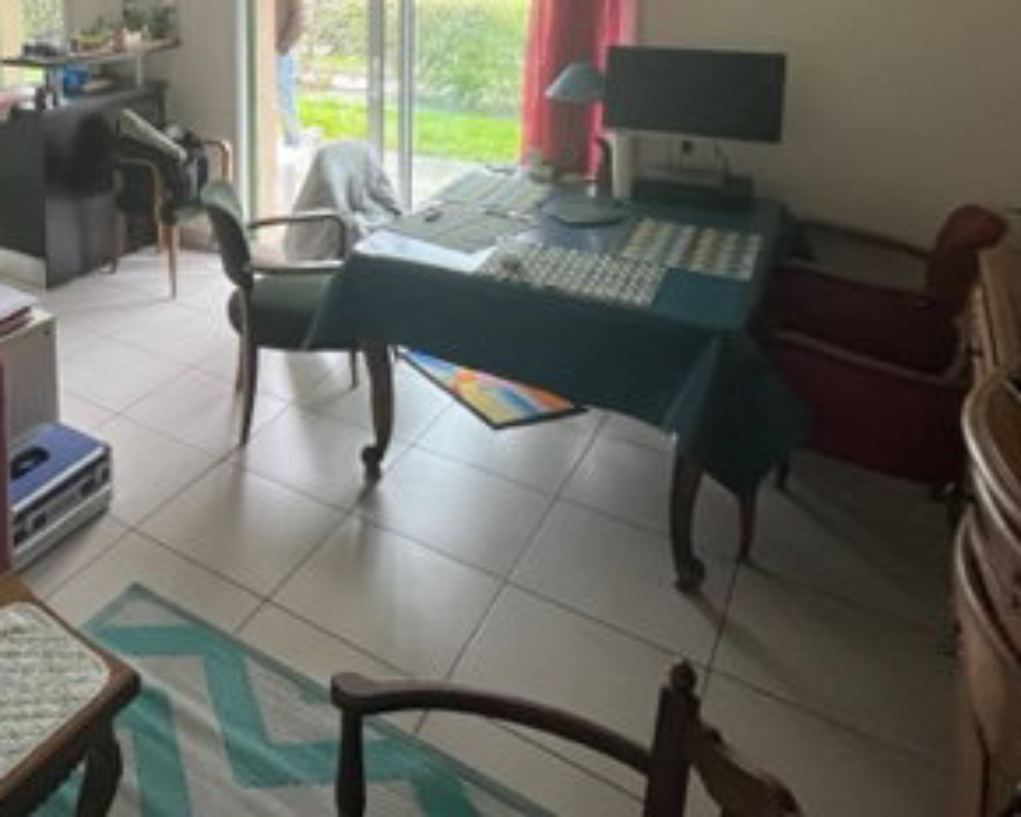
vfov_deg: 45.8
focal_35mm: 28
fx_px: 846
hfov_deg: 54.9
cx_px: 120
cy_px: 56
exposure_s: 1/99
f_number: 1.8
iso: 125
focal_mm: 1.57
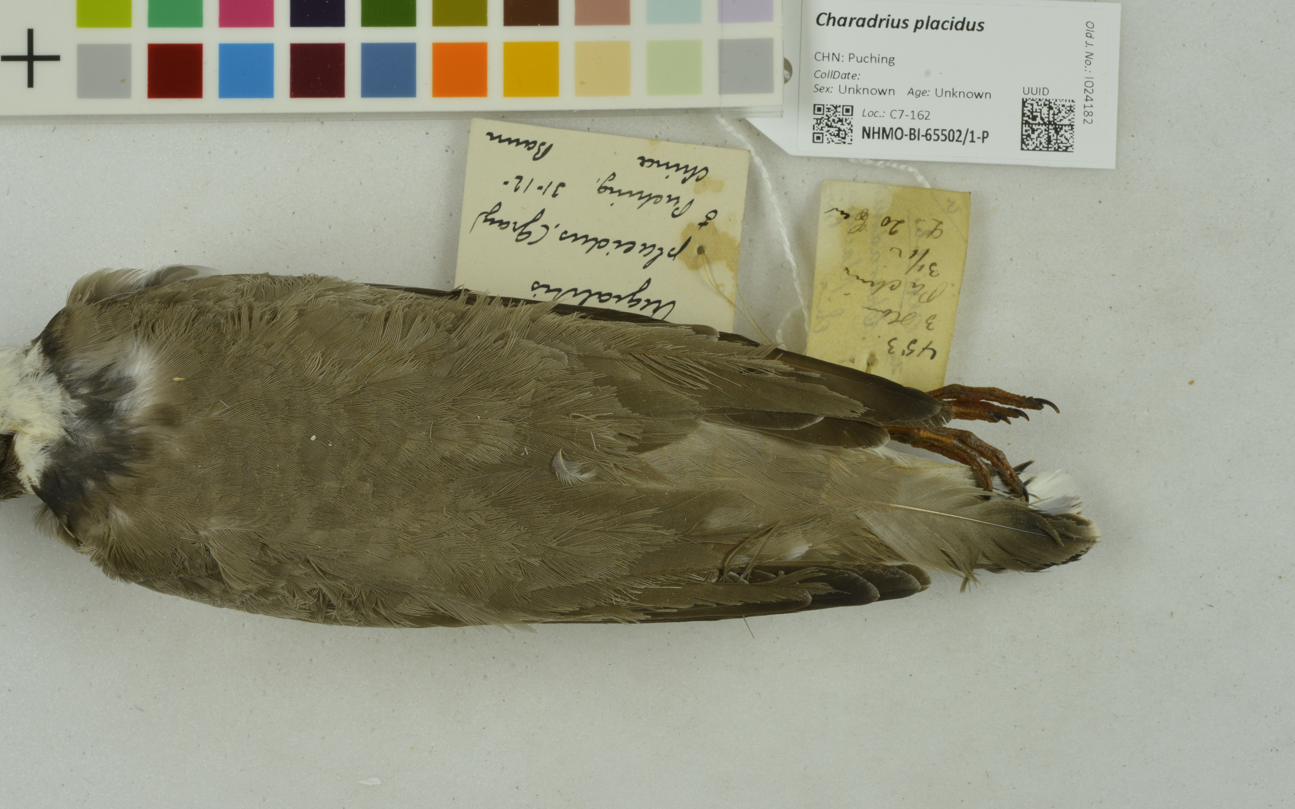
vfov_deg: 16.9
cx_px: 490
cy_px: 308
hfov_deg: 26.7
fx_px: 2717
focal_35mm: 77
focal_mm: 60
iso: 800
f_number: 16
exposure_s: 1/160
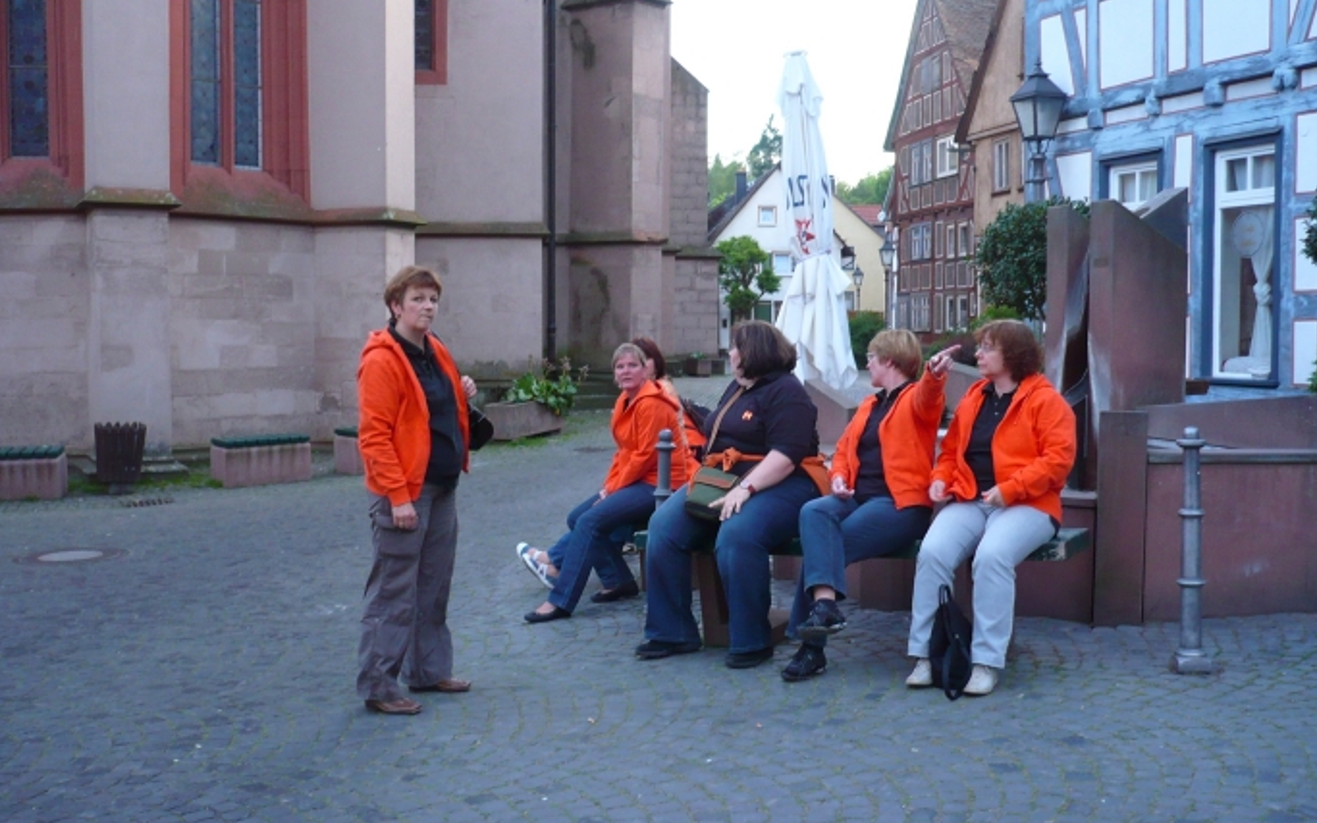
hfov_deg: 51.5
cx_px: 671
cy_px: 388
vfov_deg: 33.6
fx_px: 1364
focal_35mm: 38
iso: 160
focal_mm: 5.8
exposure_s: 1/30
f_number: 2.8
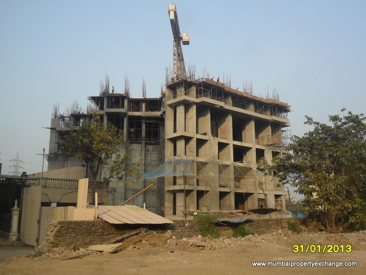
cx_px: 183
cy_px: 138
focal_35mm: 37
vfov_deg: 38.7
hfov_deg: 50.1
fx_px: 391
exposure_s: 1/500
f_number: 4
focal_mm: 6.6
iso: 100
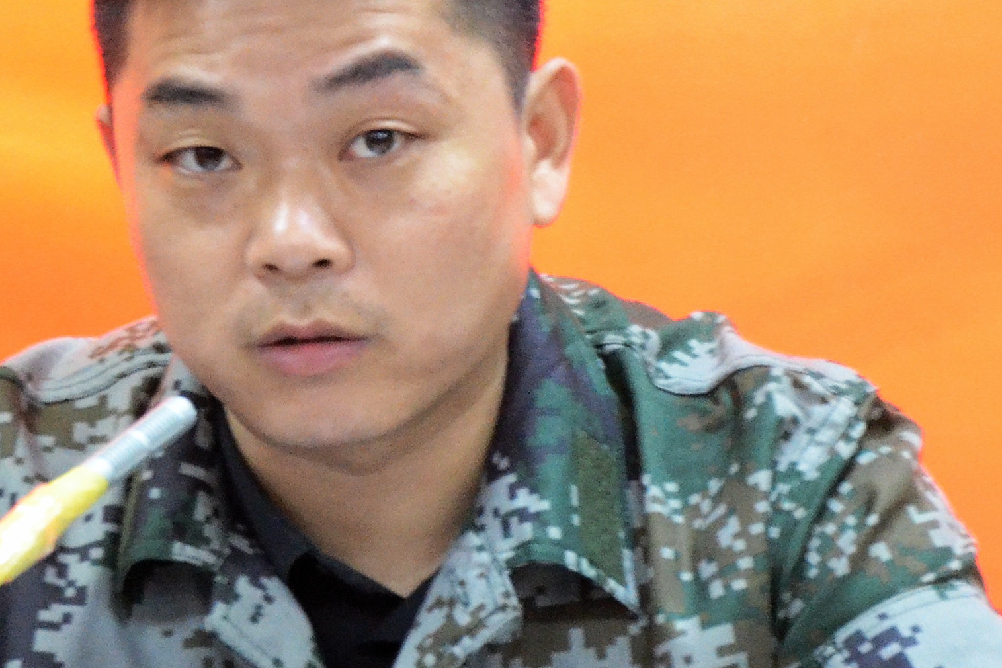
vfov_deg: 3.1
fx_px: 12468
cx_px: 413
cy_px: 167
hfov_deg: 4.6
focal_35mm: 448
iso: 4500
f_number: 5.6
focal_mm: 92
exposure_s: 1/30
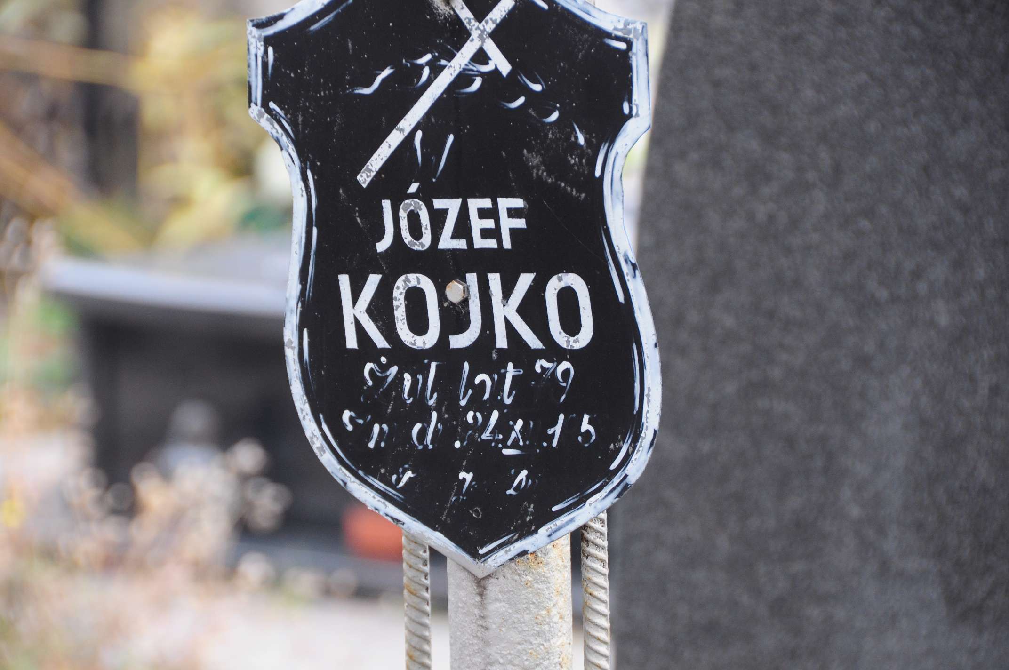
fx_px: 7138
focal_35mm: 255
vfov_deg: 5.4
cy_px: 335
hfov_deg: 8.1
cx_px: 504
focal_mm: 170
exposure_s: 1/125
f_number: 7.1
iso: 500
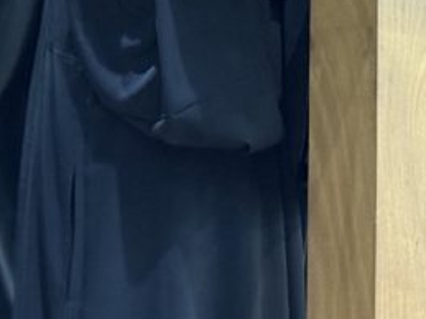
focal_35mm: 190
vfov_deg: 7.8
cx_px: 576
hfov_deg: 10.2
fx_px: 2337
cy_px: 202
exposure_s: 1/33
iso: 500
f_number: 1.78
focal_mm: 6.86
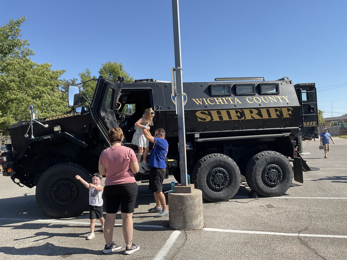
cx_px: 174
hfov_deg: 61.7
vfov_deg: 48.2
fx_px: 291
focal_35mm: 29
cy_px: 130
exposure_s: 1/1221
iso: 16
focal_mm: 3
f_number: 1.8
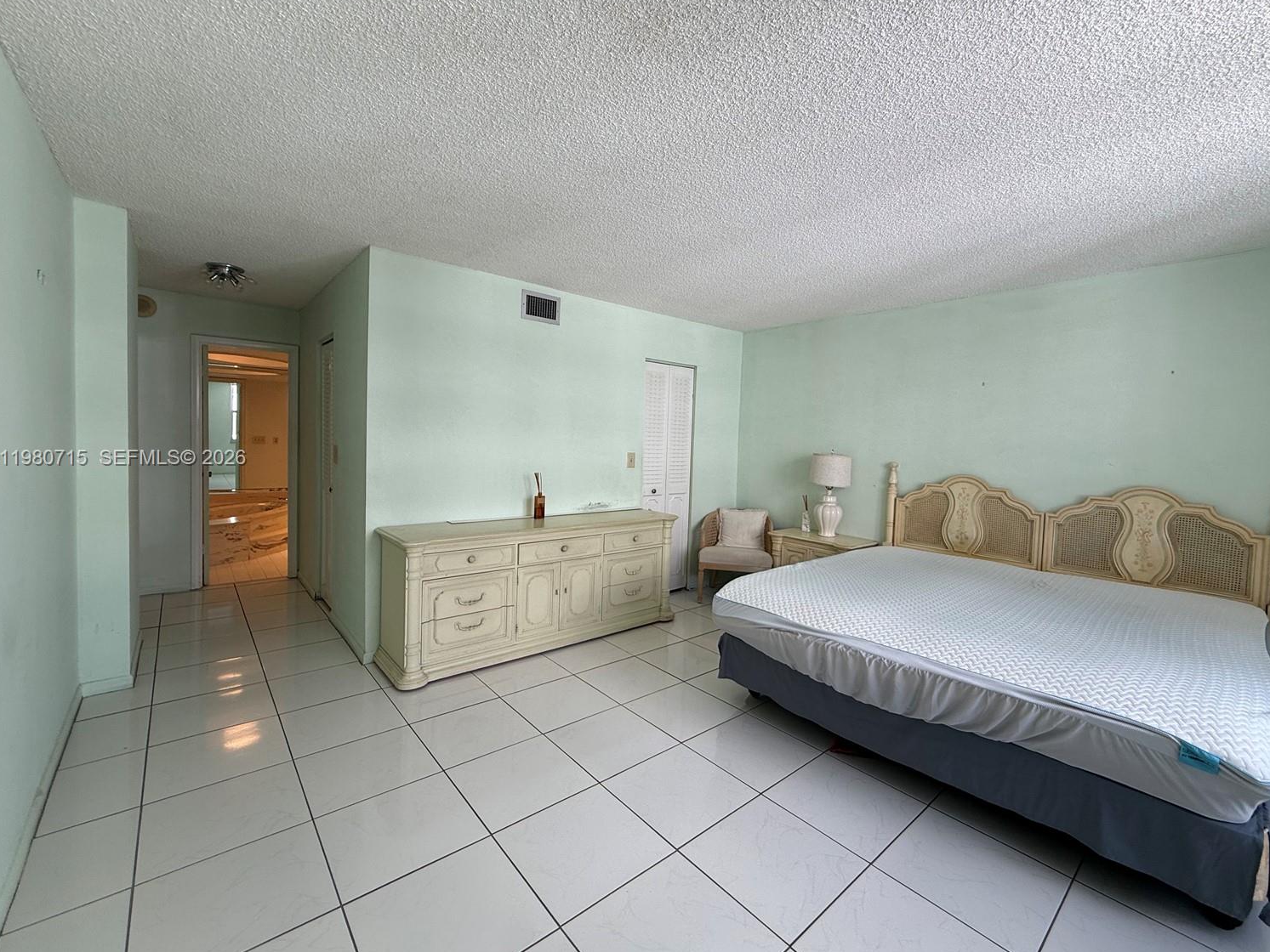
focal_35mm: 15
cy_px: 459
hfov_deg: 98.1
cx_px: 662
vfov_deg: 81.7
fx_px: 550
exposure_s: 1/168
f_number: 2.2
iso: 50
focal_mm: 2.22
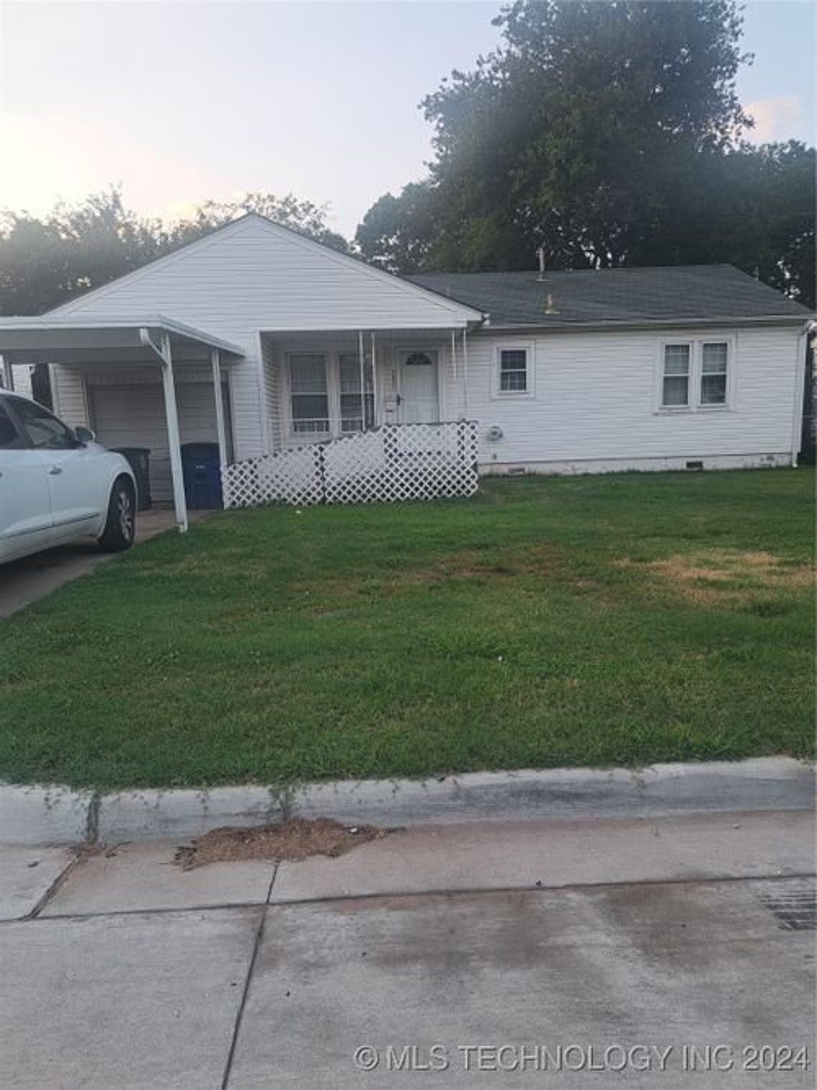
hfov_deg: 56.8
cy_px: 545
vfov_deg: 71.6
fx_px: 755
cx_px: 408
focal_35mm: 24
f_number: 1.8
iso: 50
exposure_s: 1/120
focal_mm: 5.23
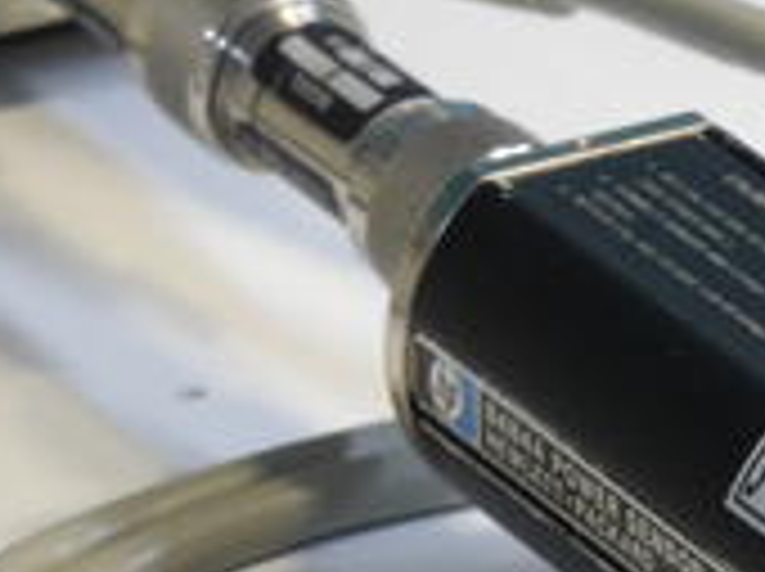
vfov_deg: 2.9
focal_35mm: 513
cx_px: 585
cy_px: 527
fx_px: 11321
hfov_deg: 3.9
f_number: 14
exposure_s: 1/1.6
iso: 400
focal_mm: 109
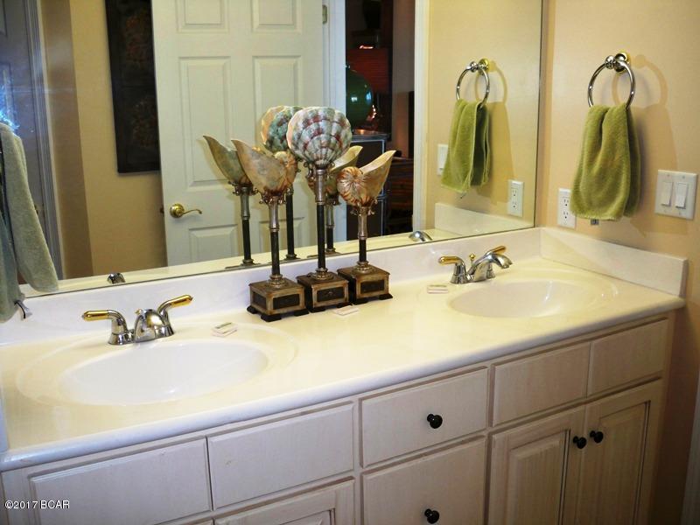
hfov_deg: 52.6
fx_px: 708
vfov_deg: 40.7
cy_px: 262
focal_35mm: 35
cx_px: 350
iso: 250
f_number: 3.1
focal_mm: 6.3
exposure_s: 1/80
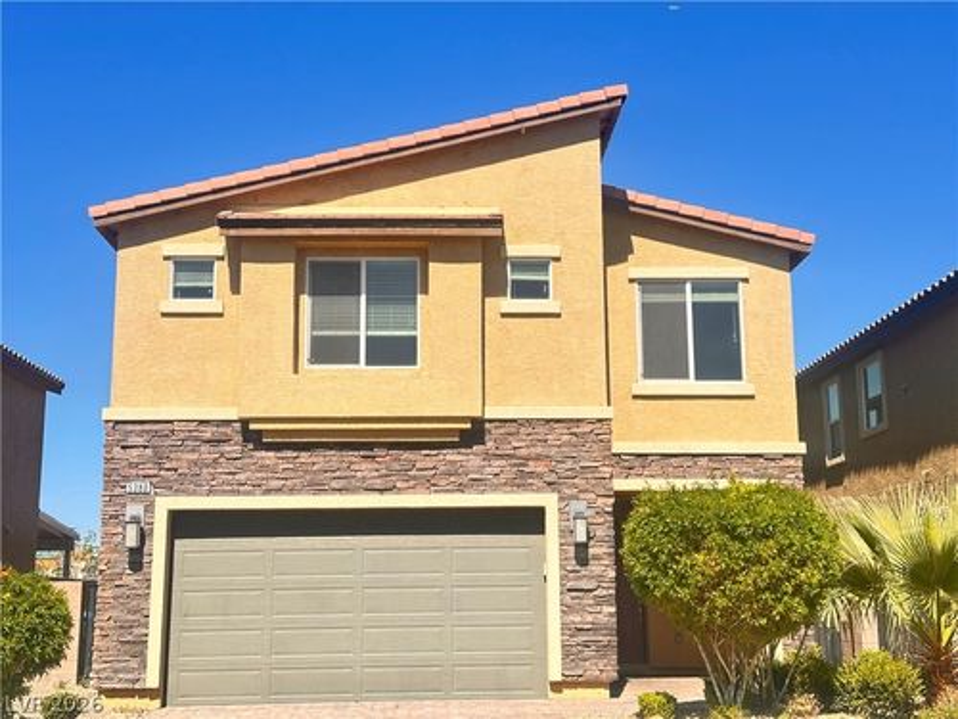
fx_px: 1328
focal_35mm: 48
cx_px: 479
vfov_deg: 30.3
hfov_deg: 39.7
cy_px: 360
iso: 64
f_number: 1.78
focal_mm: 6.86
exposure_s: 1/1613
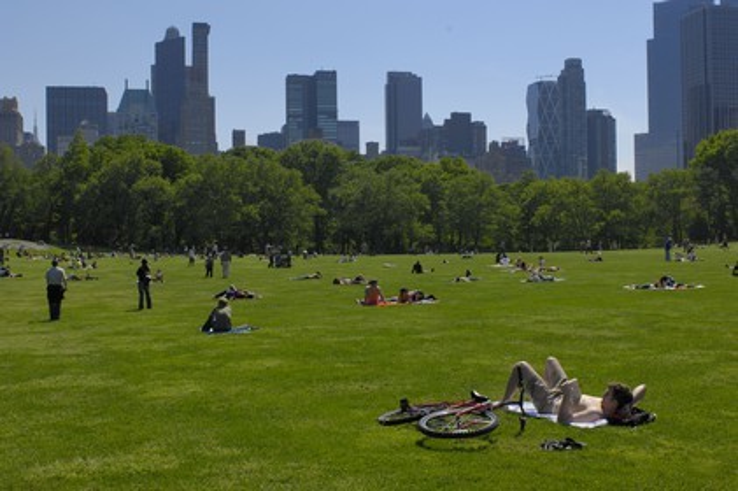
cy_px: 246
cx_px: 369
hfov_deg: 46.4
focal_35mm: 42
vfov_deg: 31.8
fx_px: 860
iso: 100
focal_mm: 28
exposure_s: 1/250
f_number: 11
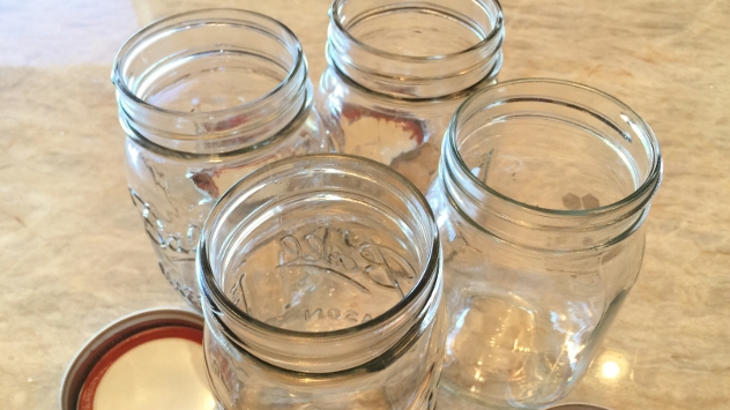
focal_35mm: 32
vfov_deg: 36.5
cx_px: 366
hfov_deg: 61.0
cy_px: 241
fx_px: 619
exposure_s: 1/15
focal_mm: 4.15
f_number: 2.2
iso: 32
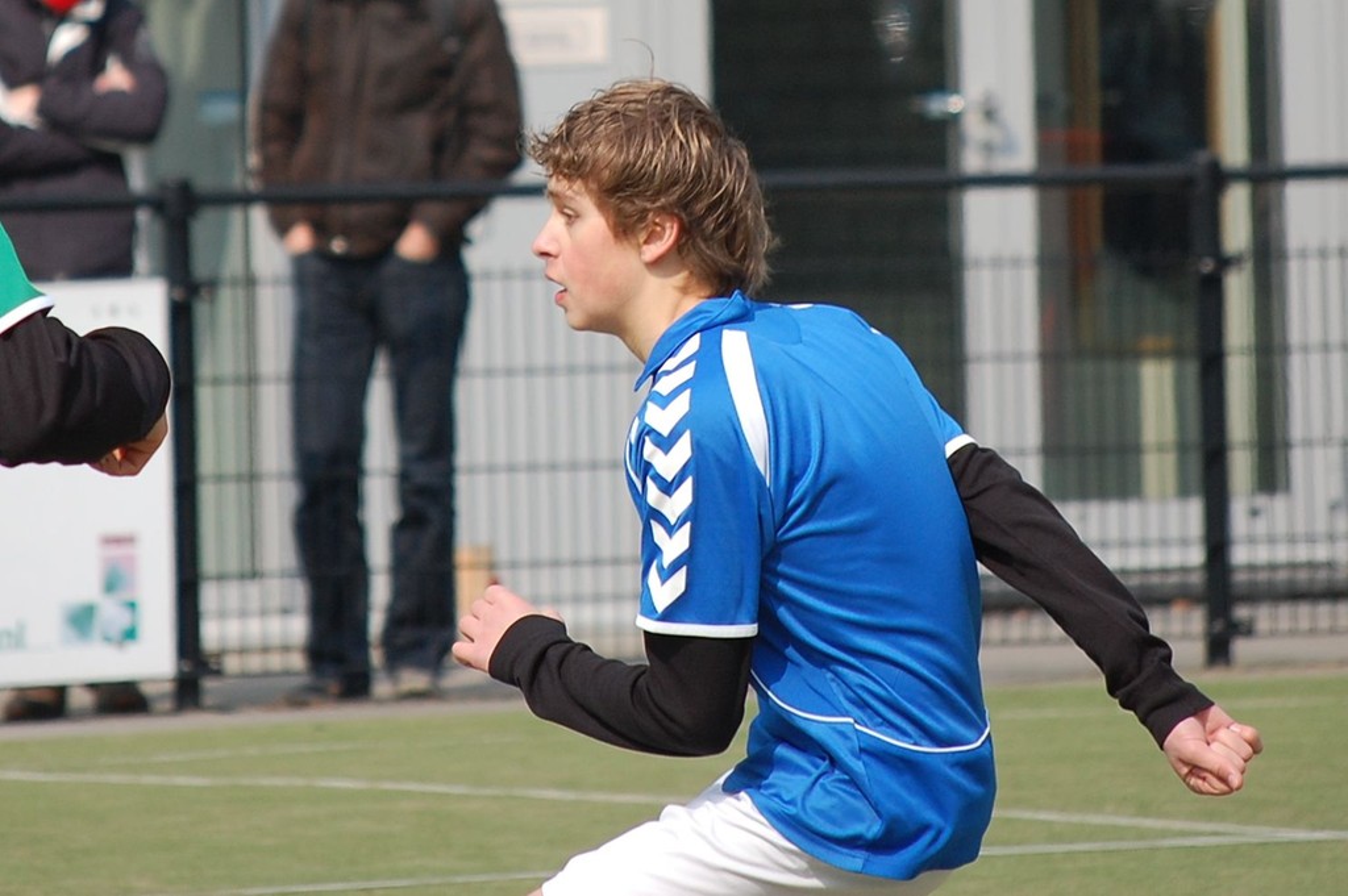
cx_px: 674
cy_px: 448
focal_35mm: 248
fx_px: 9260
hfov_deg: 8.3
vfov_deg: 5.5
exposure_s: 1/1000
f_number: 5.3
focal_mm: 165
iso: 280
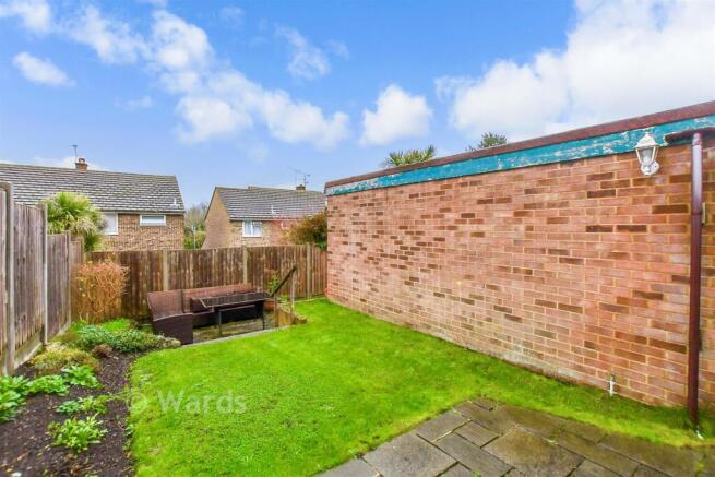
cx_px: 358
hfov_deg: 100.4
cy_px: 238
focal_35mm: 15
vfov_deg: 77.4
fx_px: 298
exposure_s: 1/125
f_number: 8
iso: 320
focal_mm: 10
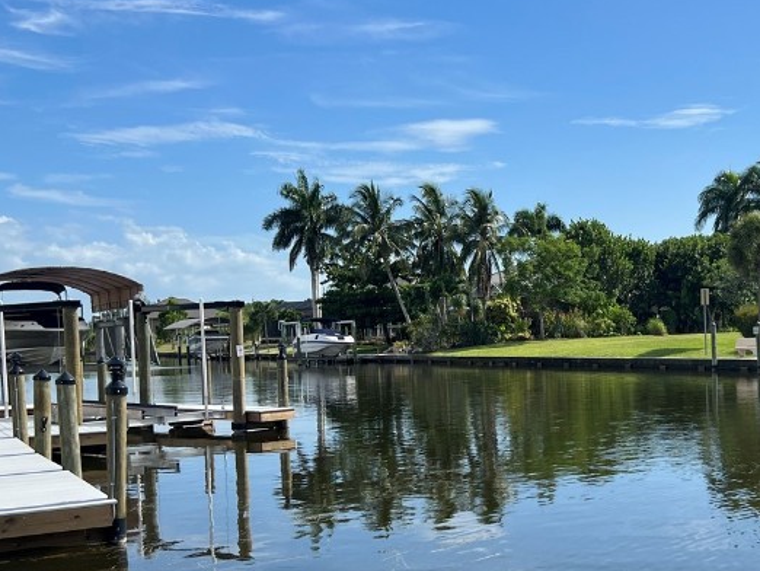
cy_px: 363
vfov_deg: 28.5
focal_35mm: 51
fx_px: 1120
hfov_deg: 36.0
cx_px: 628
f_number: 1.5
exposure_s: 1/5882
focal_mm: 5.7
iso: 50
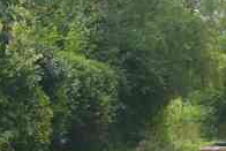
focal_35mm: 237
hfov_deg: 8.7
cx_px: 205
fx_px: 1486
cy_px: 194
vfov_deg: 5.8
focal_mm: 31
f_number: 6.3
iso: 400
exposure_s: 1/60
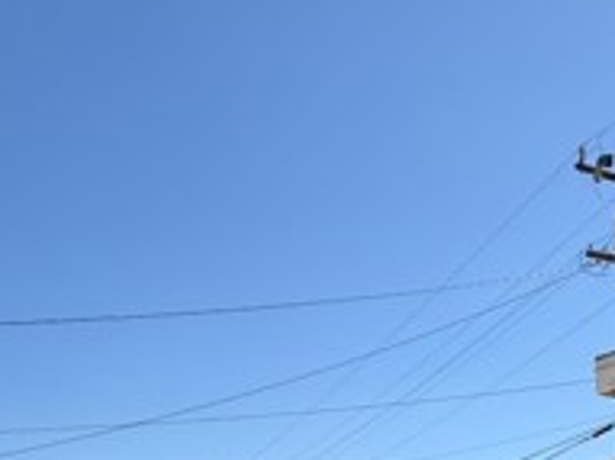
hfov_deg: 39.8
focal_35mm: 47
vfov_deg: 25.0
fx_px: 834
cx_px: 422
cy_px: 653
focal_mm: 2.22
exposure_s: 1/1235
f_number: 2.2
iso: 20
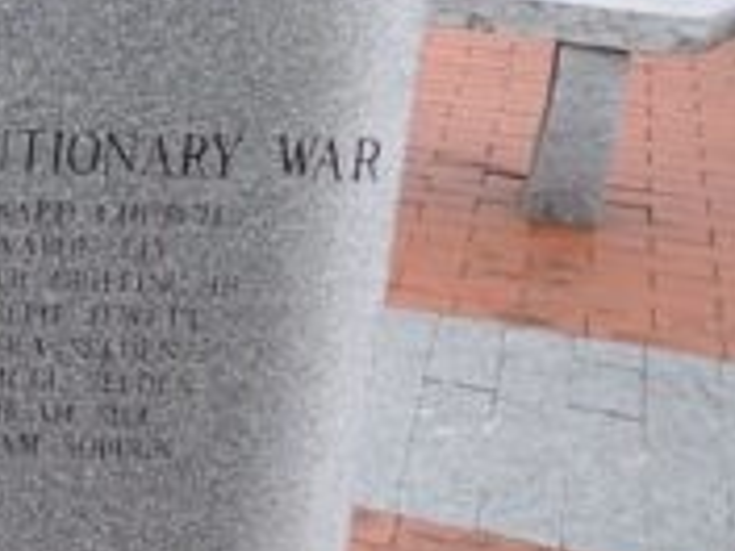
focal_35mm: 85
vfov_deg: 17.3
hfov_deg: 18.8
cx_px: -514
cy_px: 146
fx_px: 1805
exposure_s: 1/160
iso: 100
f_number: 2
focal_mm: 4.5
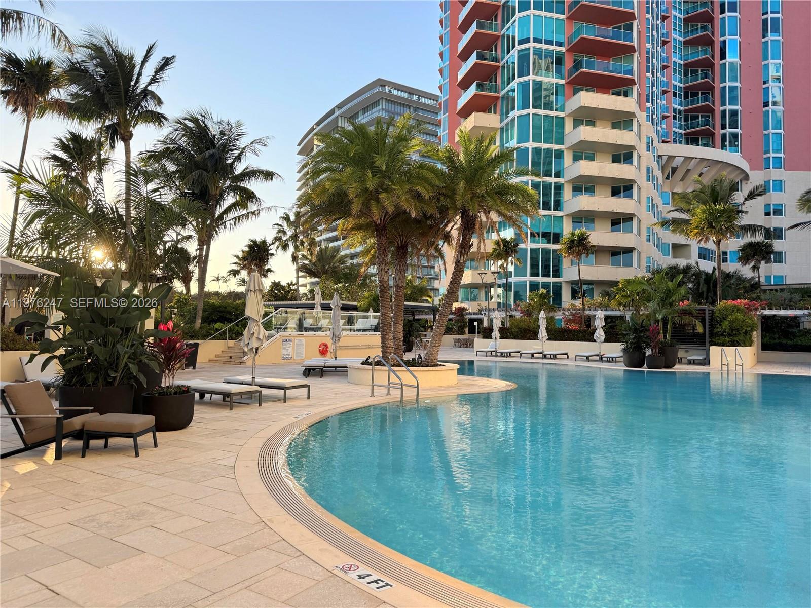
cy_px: 304
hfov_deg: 71.6
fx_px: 562
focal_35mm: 24
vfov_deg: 56.8
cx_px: 406
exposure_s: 1/1174
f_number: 1.78
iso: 100
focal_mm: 6.76
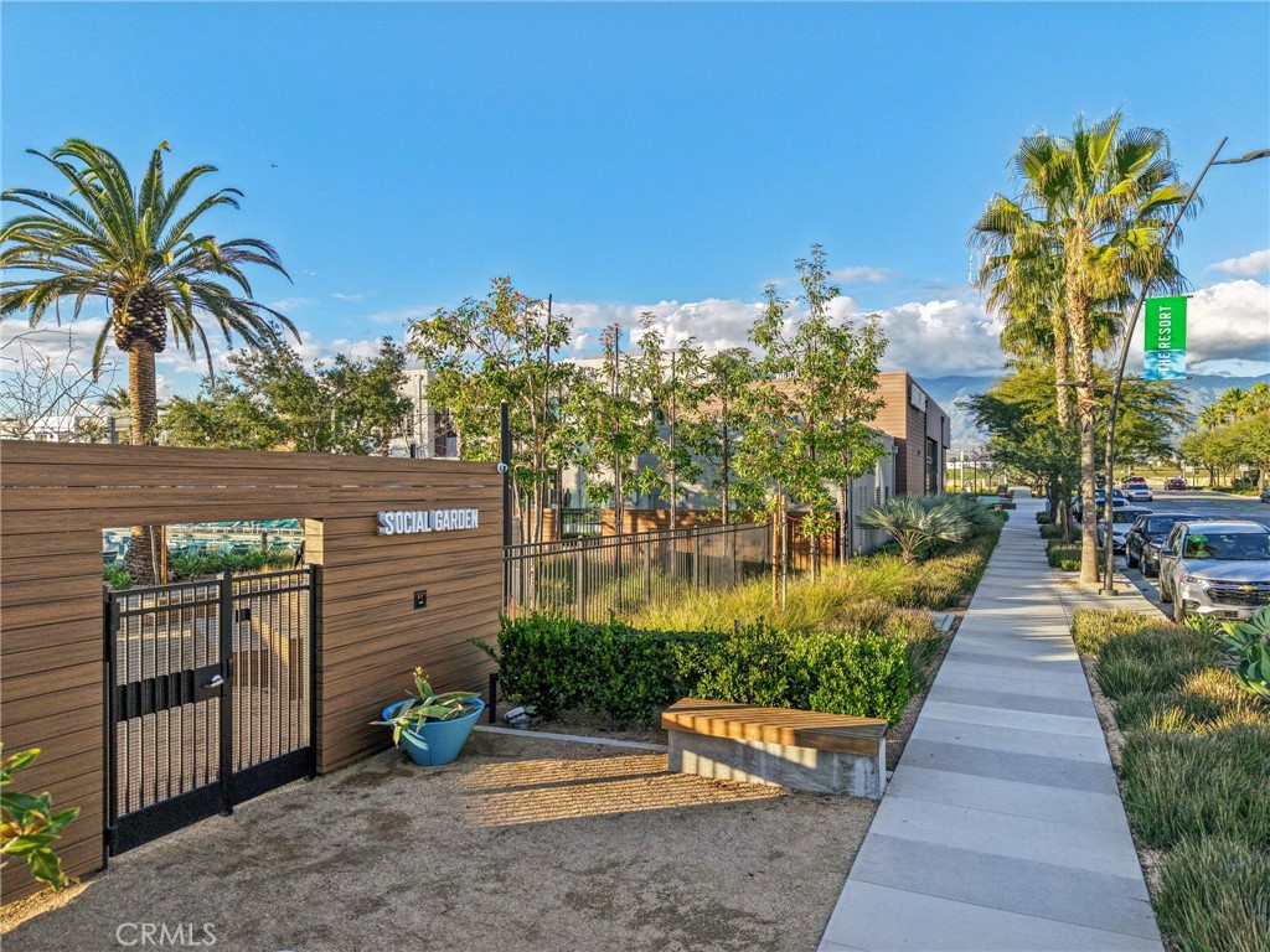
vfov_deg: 56.8
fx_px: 881
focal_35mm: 24
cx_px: 635
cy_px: 476
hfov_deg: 71.6
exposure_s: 1/1250
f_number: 1.8
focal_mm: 8.7
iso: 150
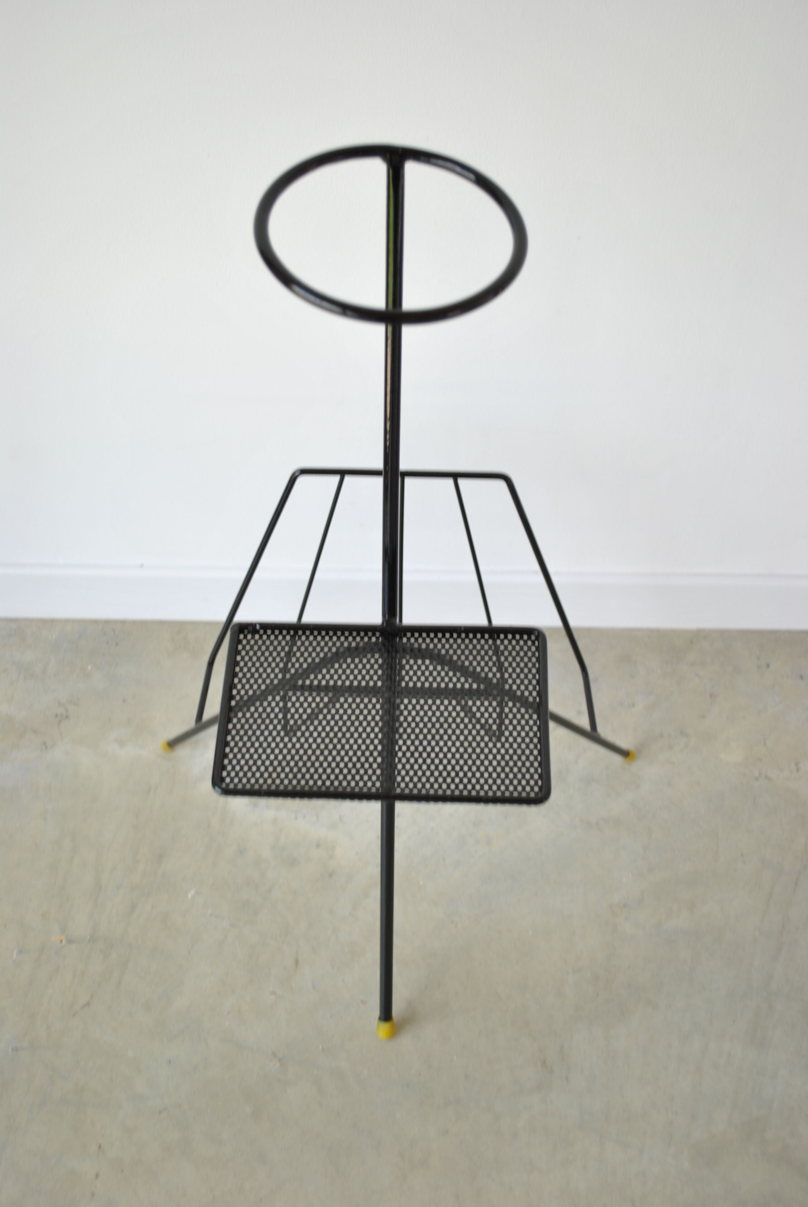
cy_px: 604
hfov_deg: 28.2
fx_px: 1611
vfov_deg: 41.1
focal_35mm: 48
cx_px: 404
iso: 100
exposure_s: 1/40
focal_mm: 32
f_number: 4.8
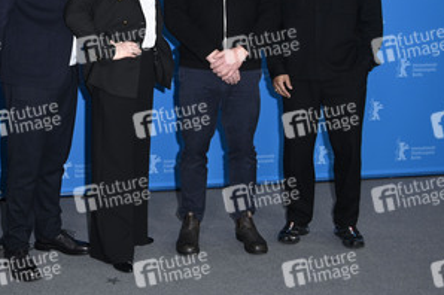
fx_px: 653
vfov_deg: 25.2
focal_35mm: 53
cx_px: 132
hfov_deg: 37.0
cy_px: 83
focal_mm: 35
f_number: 5.6
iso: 1000
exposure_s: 1/250
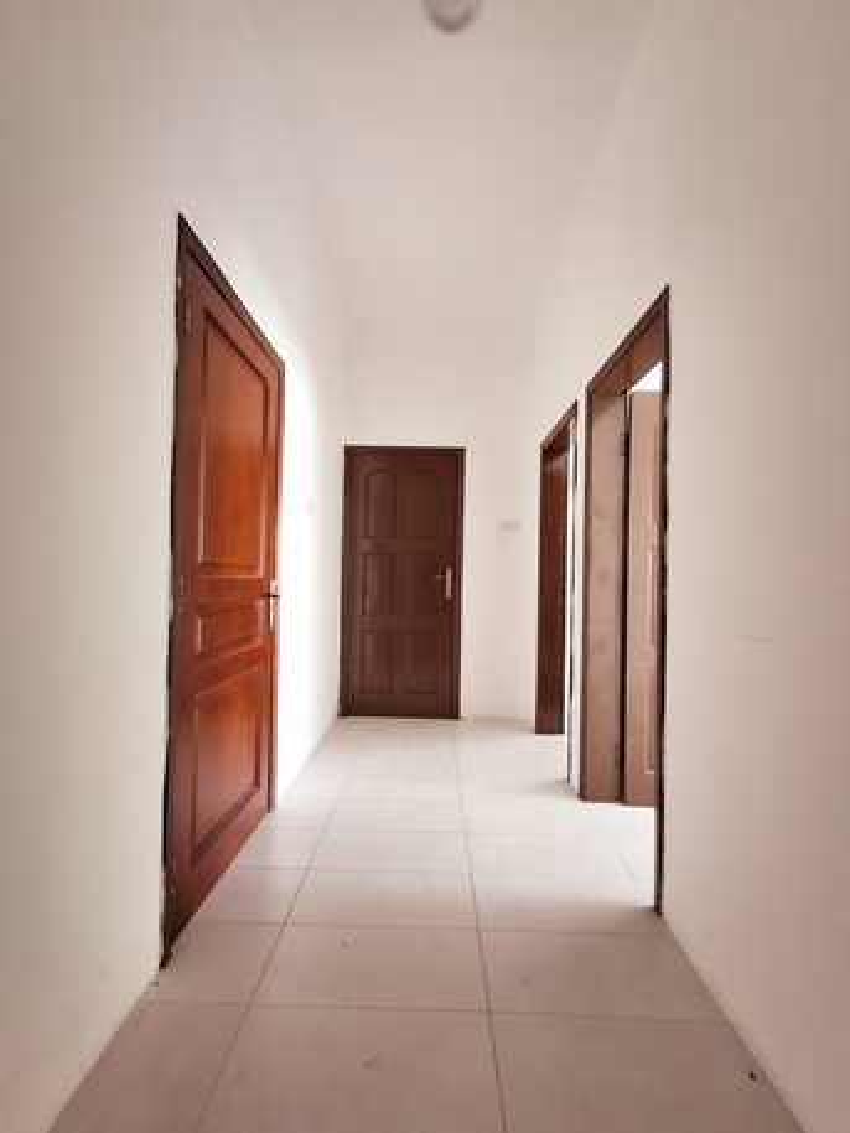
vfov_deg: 94.5
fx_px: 524
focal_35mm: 16
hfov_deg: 78.1
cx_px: 425
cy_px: 566
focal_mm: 1.64
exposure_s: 1/40
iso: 100
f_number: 2.2
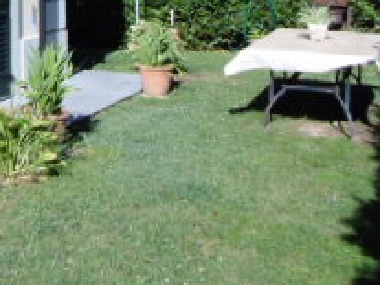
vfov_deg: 20.4
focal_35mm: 68
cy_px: -44
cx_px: -44
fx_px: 746
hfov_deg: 26.2
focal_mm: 4
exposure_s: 1/1500
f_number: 3
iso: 100
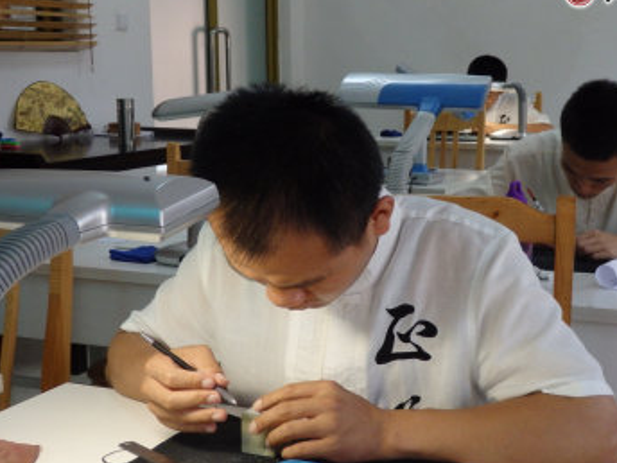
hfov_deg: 33.6
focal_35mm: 57
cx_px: 378
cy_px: 265
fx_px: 1016
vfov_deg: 25.6
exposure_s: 1/80
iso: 400
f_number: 3.7
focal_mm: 7.3
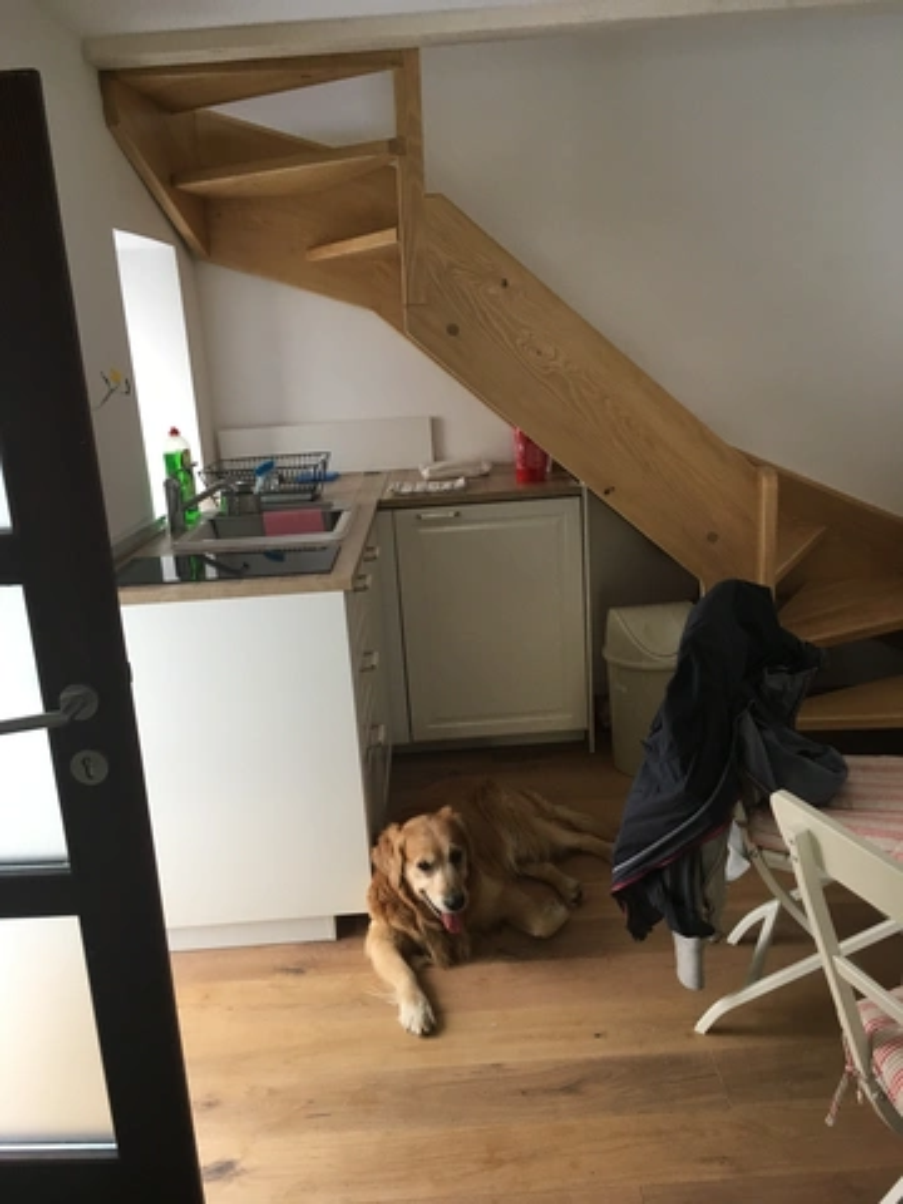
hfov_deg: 48.2
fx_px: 1009
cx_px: 452
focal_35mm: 29
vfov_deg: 61.7
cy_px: 602
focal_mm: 4.15
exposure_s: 1/33
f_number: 2.2
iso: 64
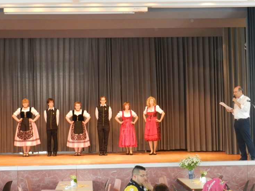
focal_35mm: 65
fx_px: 479
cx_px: 128
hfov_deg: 29.8
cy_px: 93
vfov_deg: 22.6
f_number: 4.6
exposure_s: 1/30
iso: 800
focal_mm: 10.7
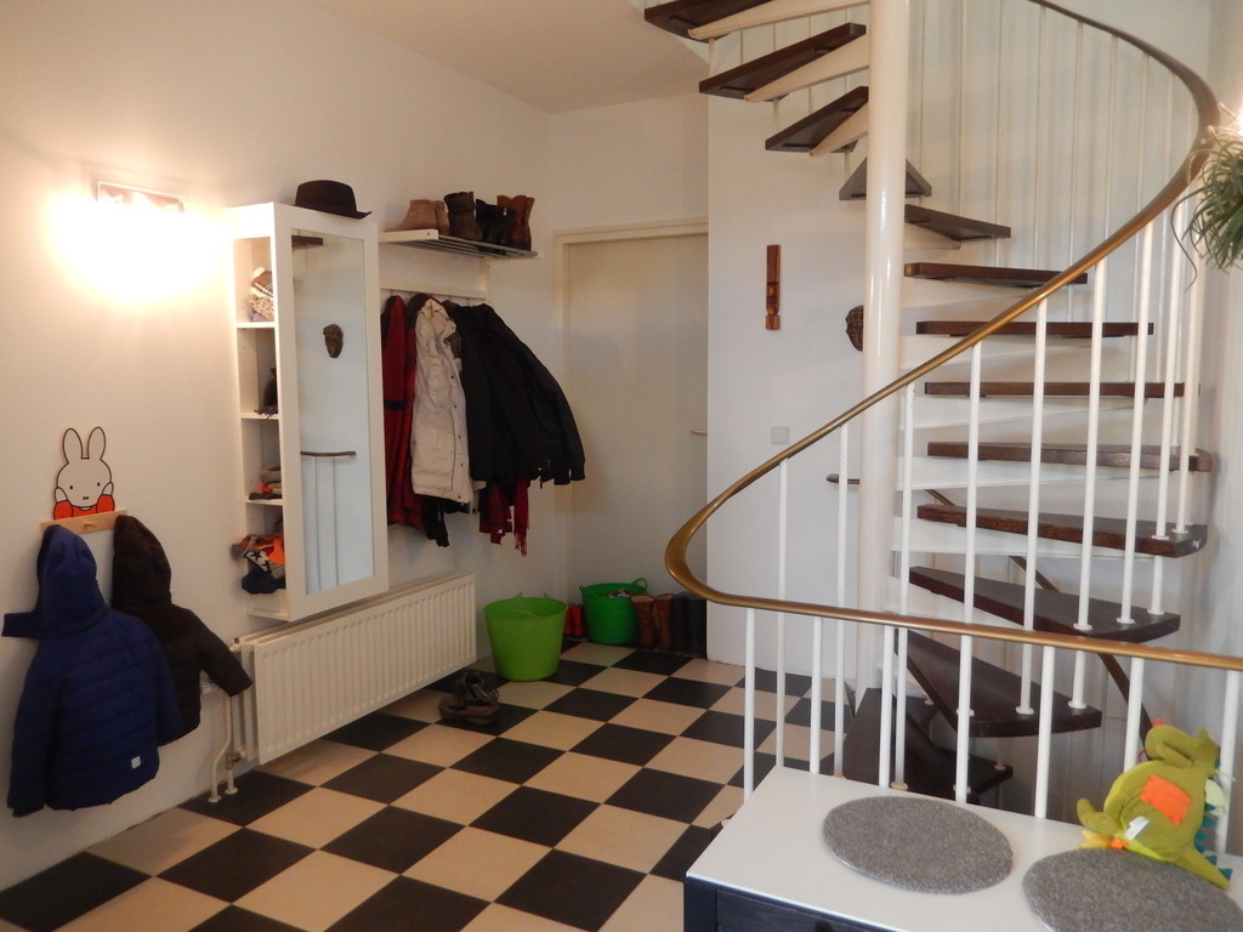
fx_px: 898
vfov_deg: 54.9
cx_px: 622
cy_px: 466
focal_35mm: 25
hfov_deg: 69.4
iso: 400
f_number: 3.4
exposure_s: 1/25
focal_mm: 4.5
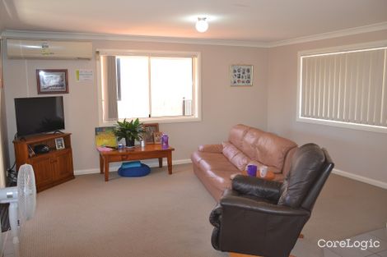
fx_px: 322
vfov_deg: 43.6
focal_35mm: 30
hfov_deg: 61.9
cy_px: 128
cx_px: 194
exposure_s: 1/60
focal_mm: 20
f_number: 4
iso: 400
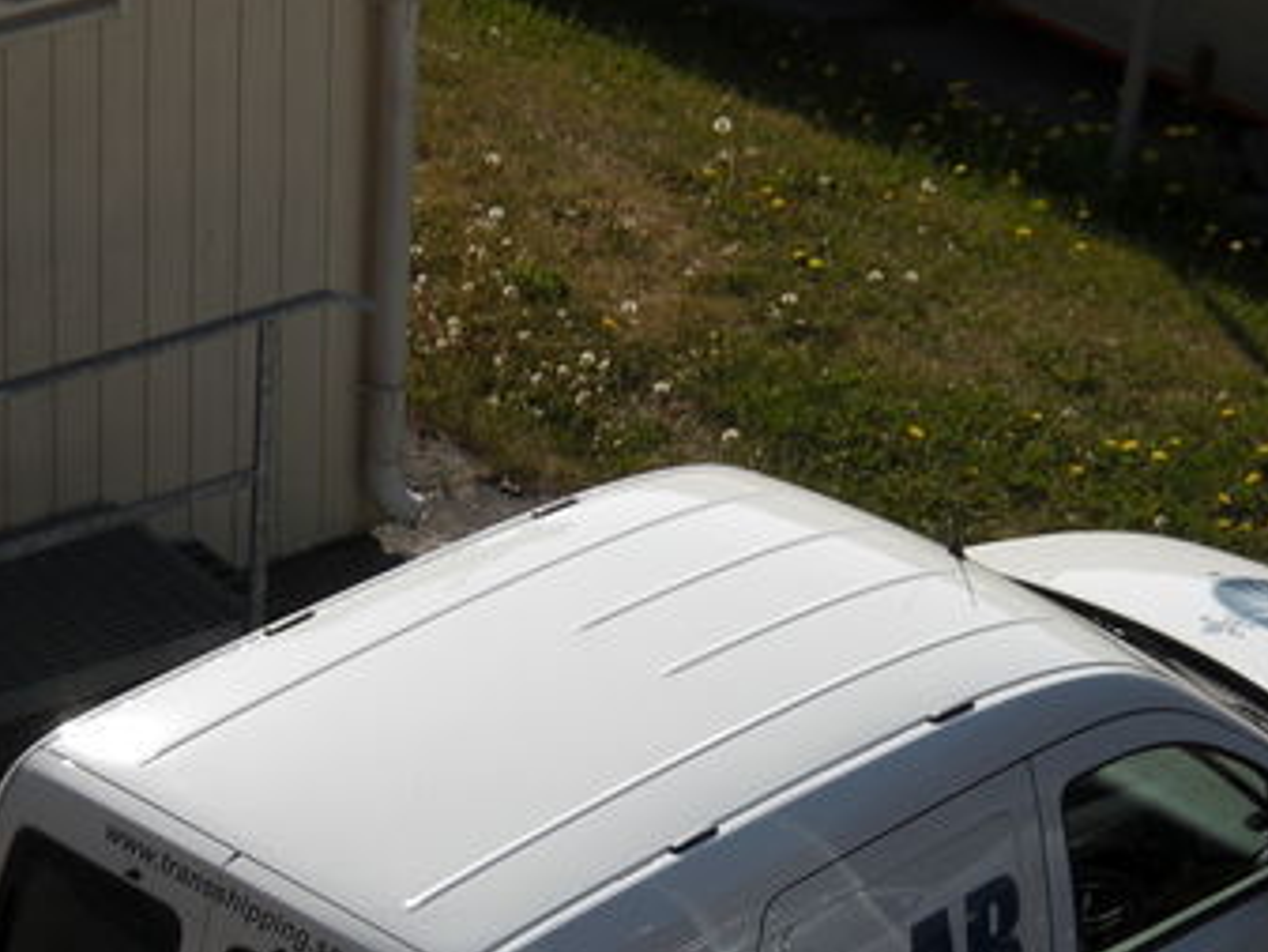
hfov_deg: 9.6
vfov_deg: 7.2
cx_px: 737
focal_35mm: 205
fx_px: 7512
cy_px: 832
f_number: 5.9
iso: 50
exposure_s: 1/250
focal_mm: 18.9
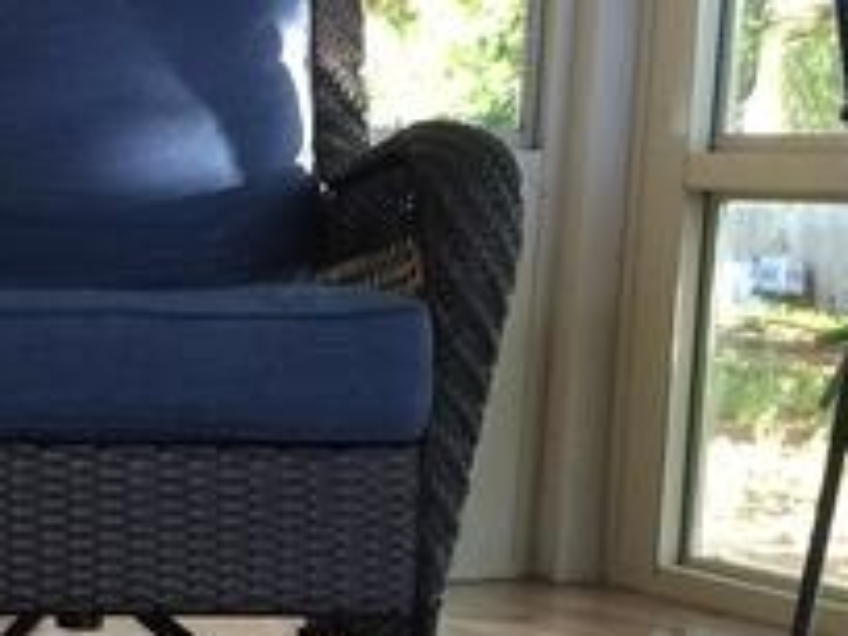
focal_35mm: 114
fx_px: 2793
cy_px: 1043
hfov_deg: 17.1
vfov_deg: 12.2
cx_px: 116
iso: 50
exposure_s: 1/30
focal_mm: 4.15
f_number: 2.2
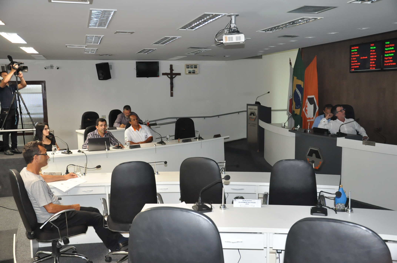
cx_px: 198
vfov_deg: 35.4
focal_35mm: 38
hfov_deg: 51.3
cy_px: 132
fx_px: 413
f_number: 5
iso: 2000
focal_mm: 25
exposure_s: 1/60
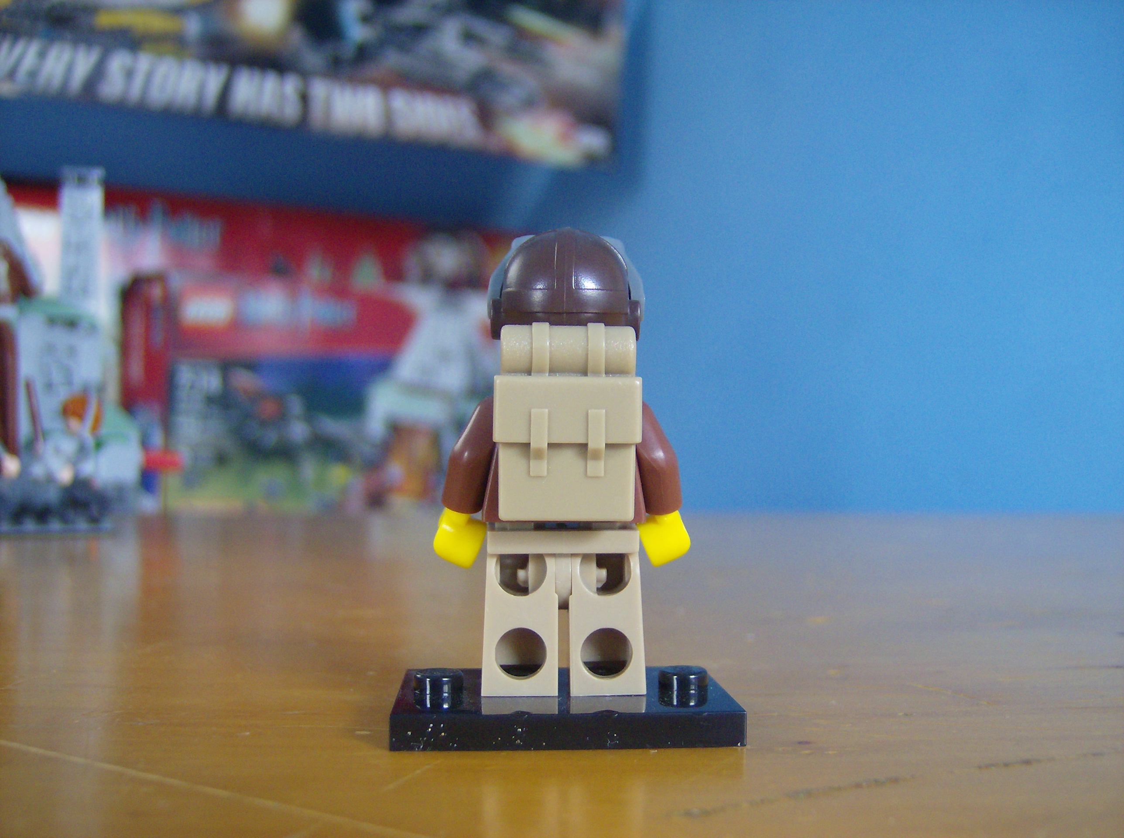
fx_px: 1166
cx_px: 562
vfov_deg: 39.5
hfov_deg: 51.5
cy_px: 419
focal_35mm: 36
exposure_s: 1/14.4
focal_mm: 6
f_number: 2.8
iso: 200
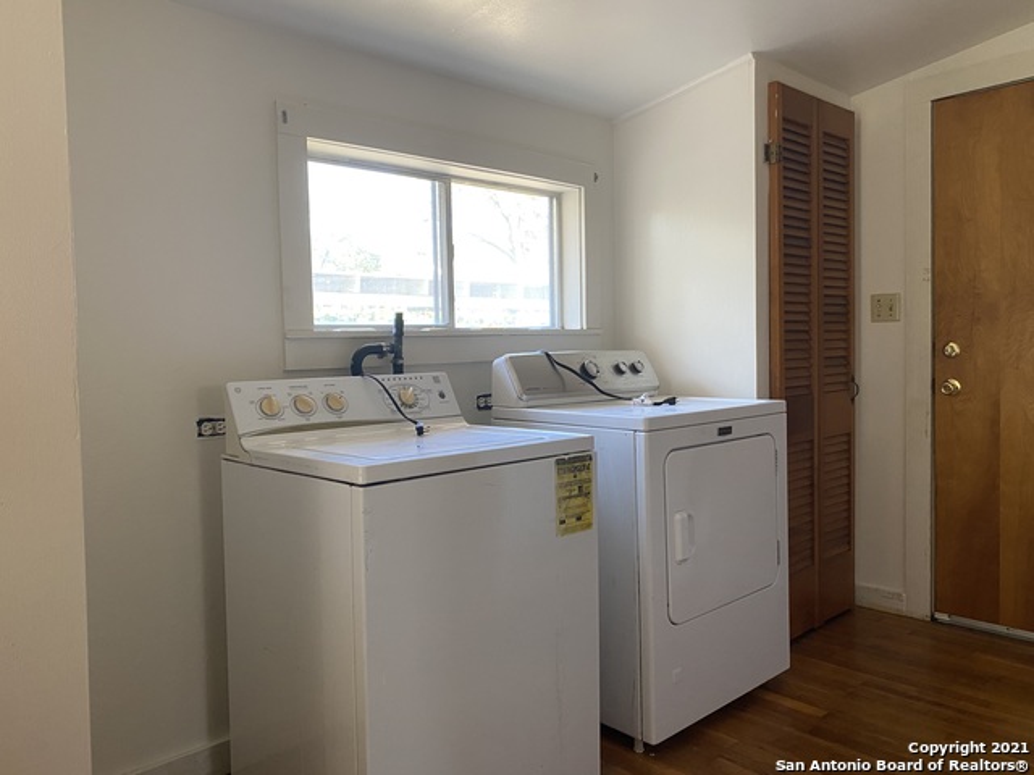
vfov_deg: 53.1
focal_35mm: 26
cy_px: 388
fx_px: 777
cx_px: 517
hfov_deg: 67.3
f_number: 1.8
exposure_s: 1/60
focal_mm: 4.25
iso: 125
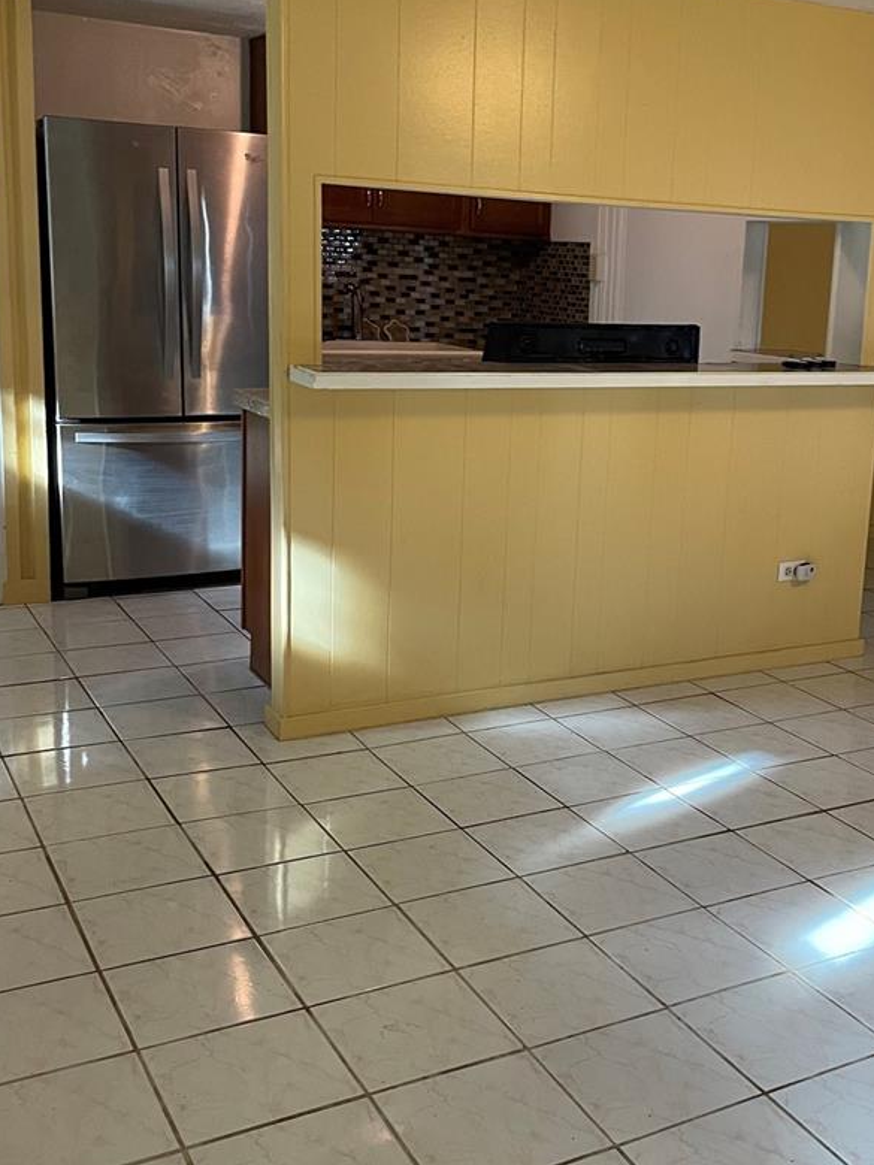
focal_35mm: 40
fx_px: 1347
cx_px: 610
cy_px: 544
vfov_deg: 46.8
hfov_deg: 35.5
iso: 160
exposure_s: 1/60
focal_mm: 4.2
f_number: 1.6
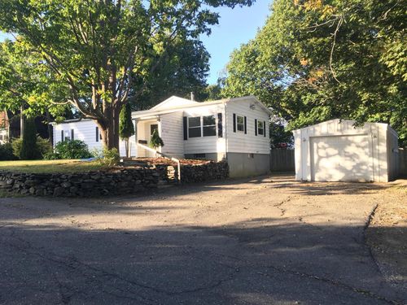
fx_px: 341
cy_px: 152
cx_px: 204
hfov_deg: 61.7
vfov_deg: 48.2
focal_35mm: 29
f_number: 2.2
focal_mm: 4.15
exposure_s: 1/153
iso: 25
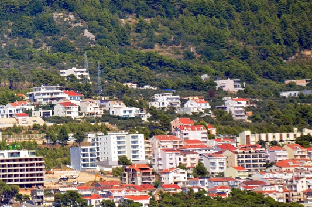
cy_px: 73
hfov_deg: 2.4
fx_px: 7308
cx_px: 20
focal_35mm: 845
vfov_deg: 1.6
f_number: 5.6
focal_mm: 300
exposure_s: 1/8000
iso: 1800
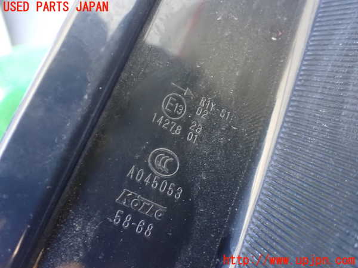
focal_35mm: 38
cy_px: 134
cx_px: 179
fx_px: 393
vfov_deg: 37.7
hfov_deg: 49.0
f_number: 2.7
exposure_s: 1/30
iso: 1600
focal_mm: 6.83
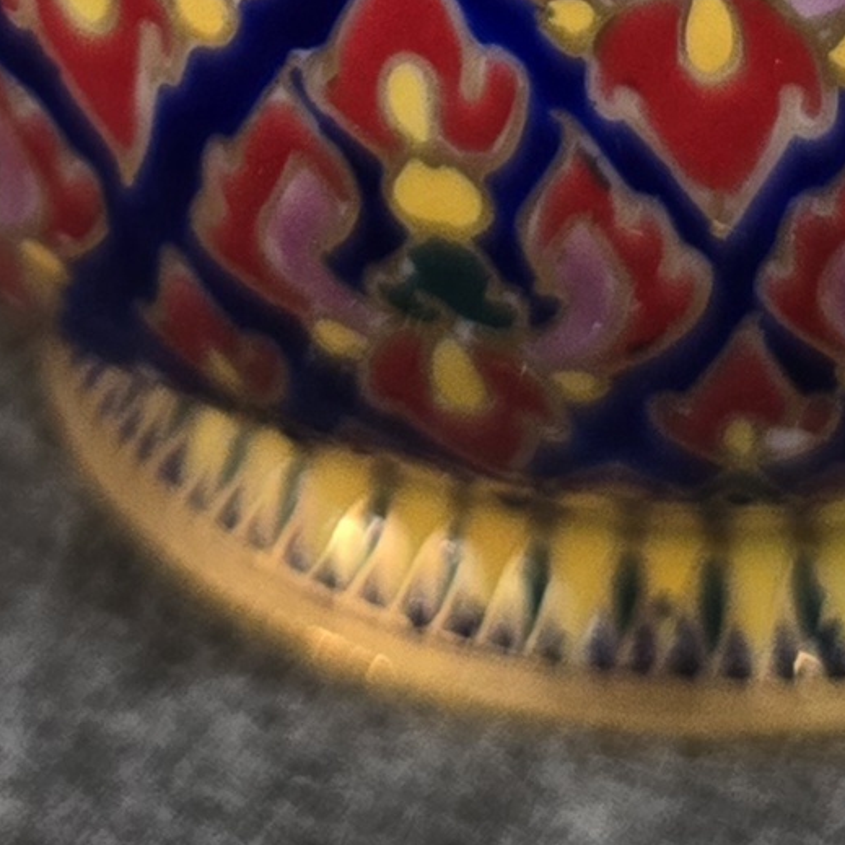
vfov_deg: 10.9
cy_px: -1421
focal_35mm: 125
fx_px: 3452
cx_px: 711
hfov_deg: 13.9
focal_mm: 6.3
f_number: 1.7
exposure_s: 1/120
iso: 160
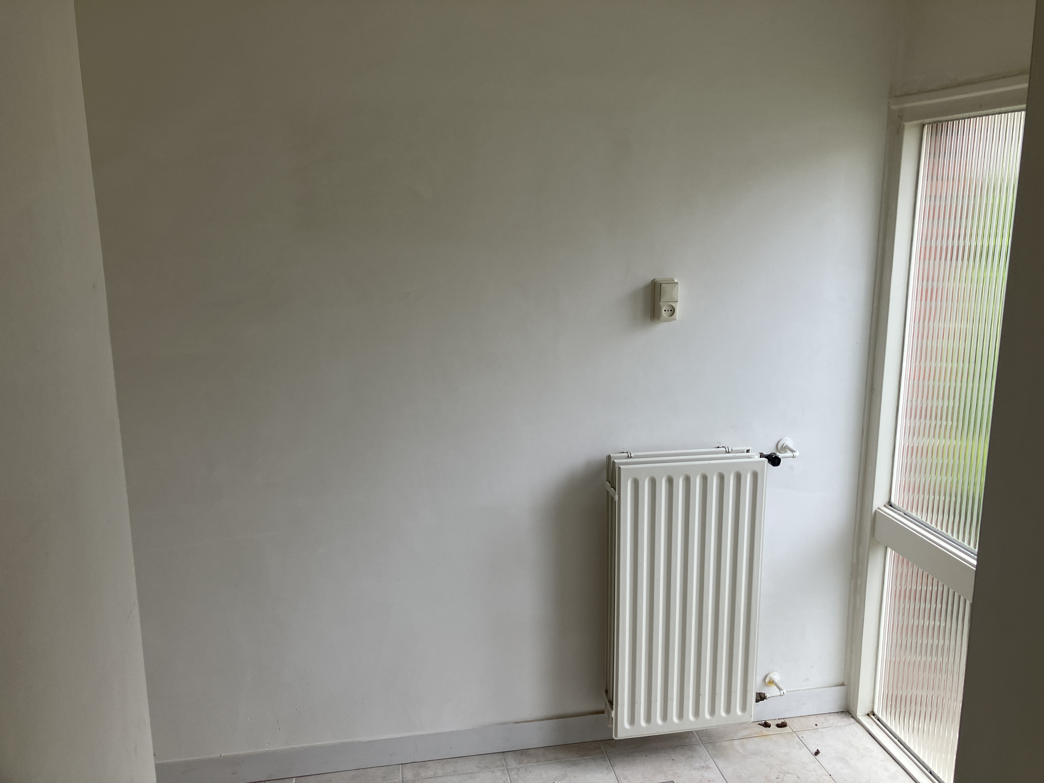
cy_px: 392
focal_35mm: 28
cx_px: 522
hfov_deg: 63.4
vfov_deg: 49.7
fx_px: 844
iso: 40
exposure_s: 1/121
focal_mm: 3.99
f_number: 1.8
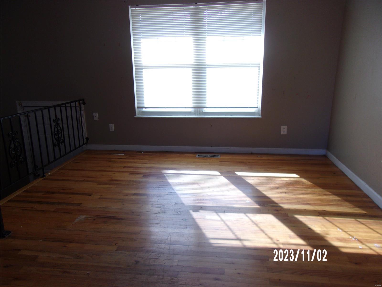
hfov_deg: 65.3
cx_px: 191
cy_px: 144
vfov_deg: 51.4
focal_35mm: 27
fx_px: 298
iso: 80
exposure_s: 1/70
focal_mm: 4.9
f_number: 3
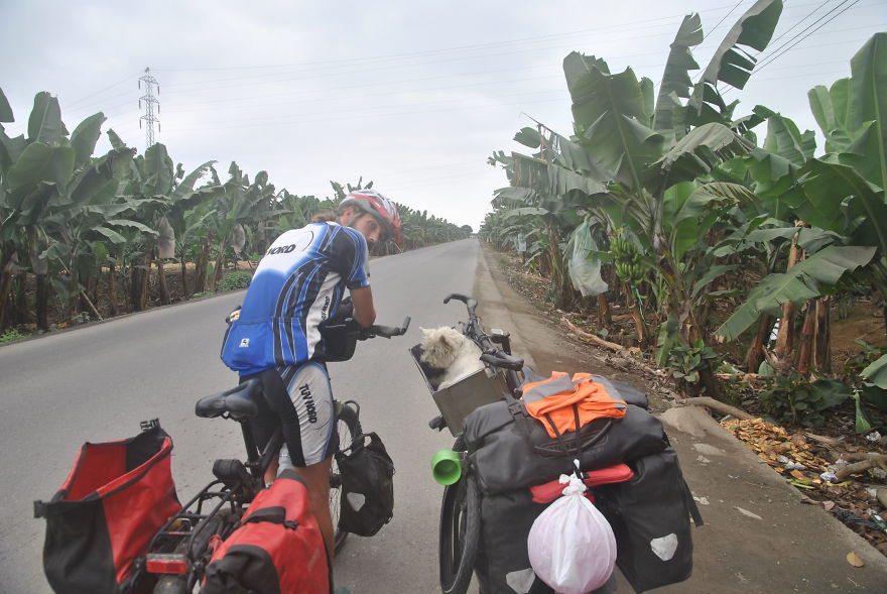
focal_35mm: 24
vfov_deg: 53.3
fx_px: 592
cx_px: 444
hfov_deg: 73.7
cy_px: 297
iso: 100
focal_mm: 16
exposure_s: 1/160
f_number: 5.6
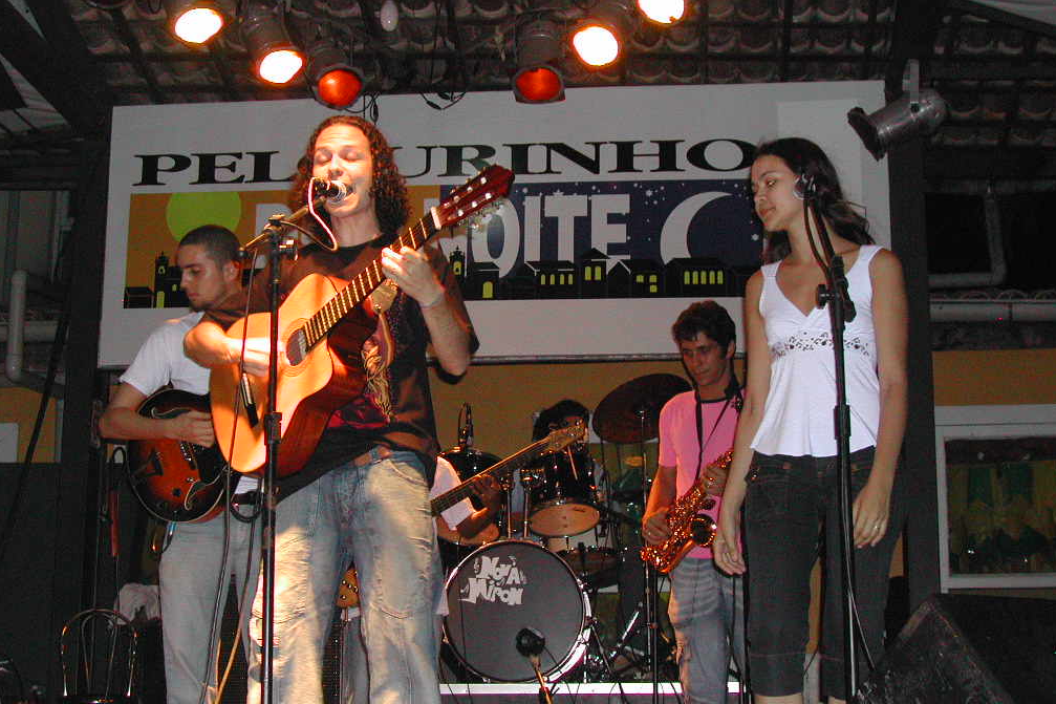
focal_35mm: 55
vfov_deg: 24.6
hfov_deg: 36.3
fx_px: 1613
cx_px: 533
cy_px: 360
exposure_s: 1/60
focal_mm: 11.1
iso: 400
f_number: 3.2
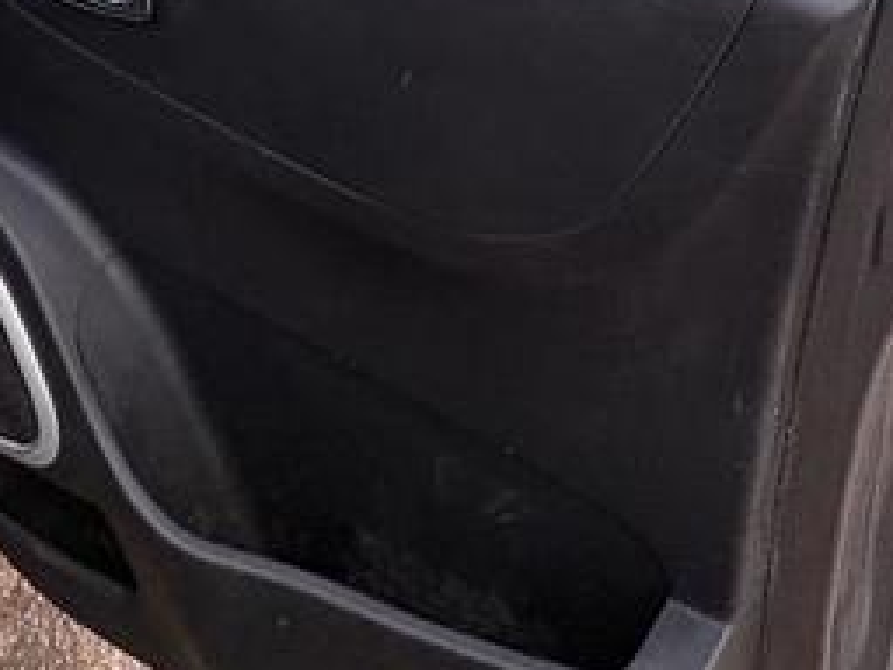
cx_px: 635
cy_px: -380
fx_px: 1264
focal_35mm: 49
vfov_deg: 23.0
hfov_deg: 38.2
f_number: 2.2
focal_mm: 2.22
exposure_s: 1/99
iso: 40
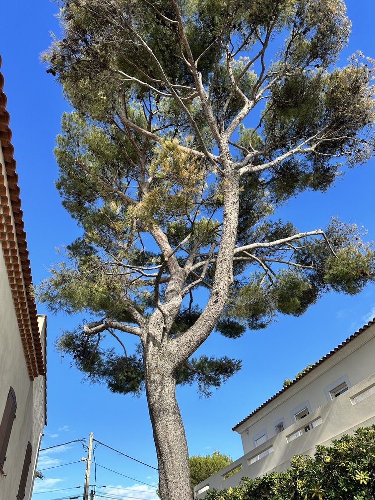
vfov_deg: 71.6
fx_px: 347
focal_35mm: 24
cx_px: 188
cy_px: 250
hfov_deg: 56.8
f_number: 1.78
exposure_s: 1/2203
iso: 80
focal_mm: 6.86
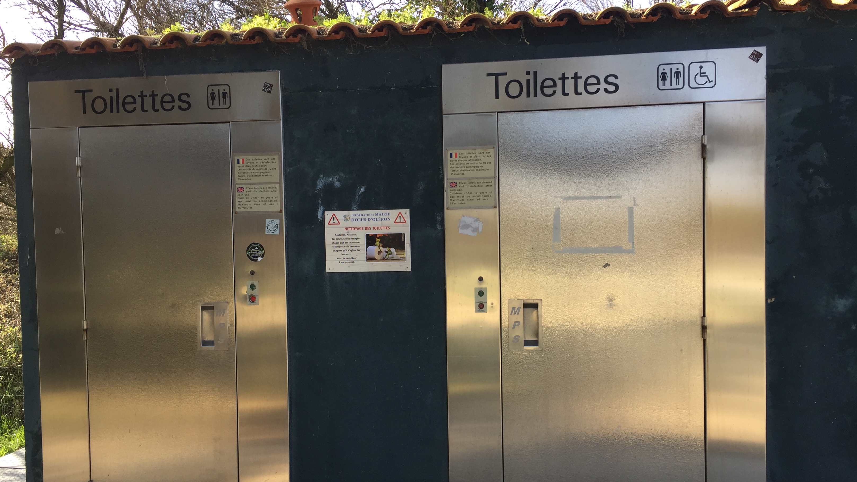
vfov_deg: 36.6
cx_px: 433
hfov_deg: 61.0
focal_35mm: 32
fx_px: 727
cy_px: 273
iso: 32
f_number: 2.2
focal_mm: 4.15
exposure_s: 1/319
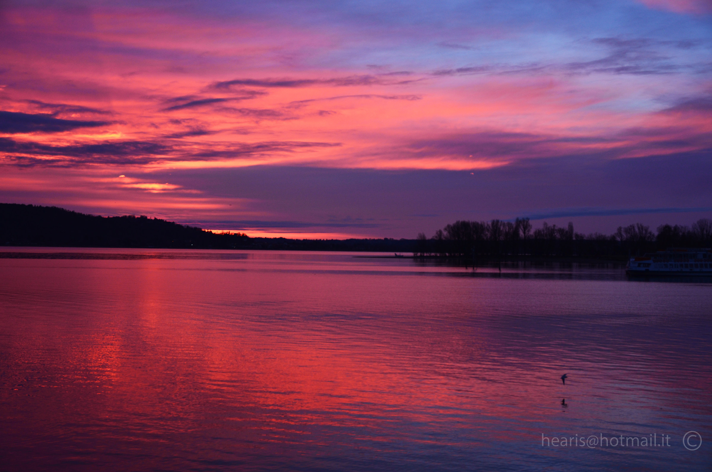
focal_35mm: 51
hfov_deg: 39.0
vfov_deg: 26.4
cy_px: 236
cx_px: 356
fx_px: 1007
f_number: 5
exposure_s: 1/100
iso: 400
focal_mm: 34
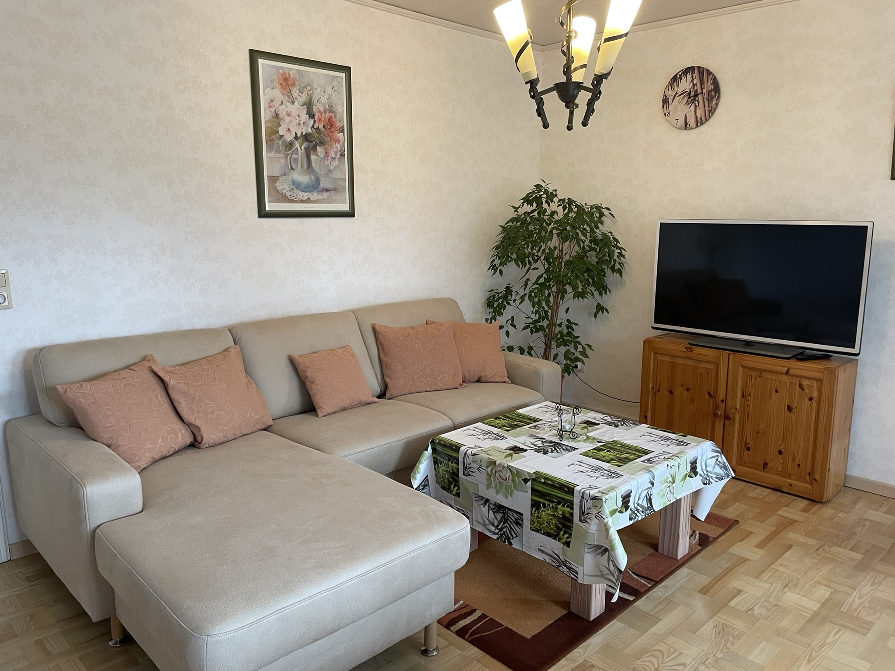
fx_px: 672
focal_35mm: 26
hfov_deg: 67.3
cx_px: 448
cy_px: 336
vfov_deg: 53.1
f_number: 1.6
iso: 125
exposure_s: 1/50
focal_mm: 4.2
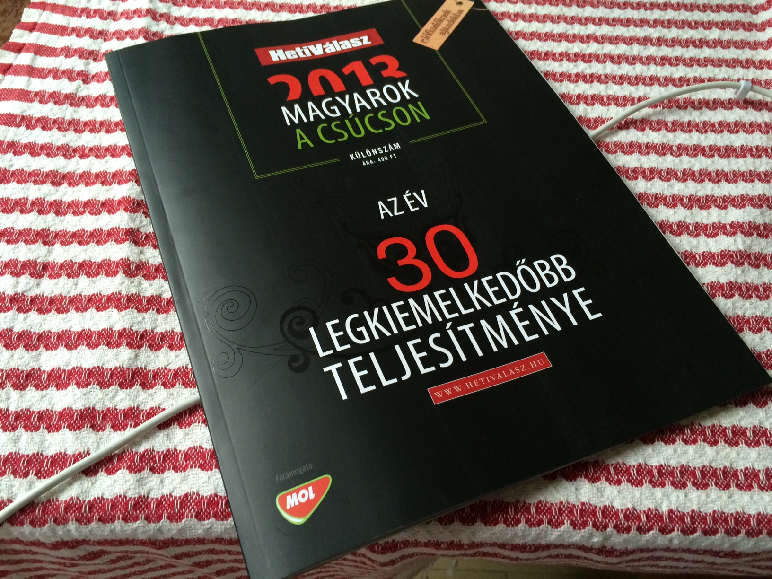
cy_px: 290
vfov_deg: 46.8
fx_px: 669
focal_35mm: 30
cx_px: 386
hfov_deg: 60.0
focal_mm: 4.12
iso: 160
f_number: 2.2
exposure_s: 1/30
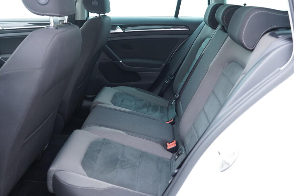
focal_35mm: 36
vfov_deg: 36.9
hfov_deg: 53.1
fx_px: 294
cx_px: 147
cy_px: 98
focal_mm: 24
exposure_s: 1/40
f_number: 2.8
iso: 500
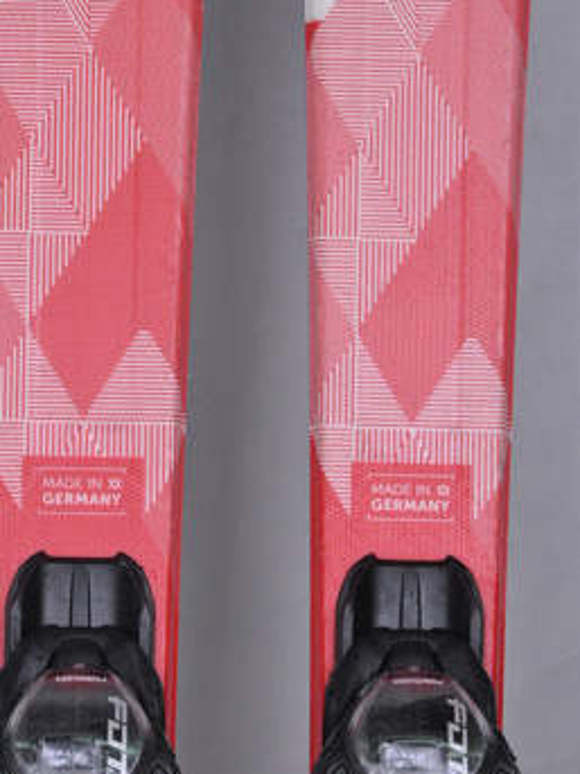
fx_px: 4440
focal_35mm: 199
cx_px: 247
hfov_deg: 7.5
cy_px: 395
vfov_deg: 10.0
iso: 3200
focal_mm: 105
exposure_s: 1/125
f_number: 9.5
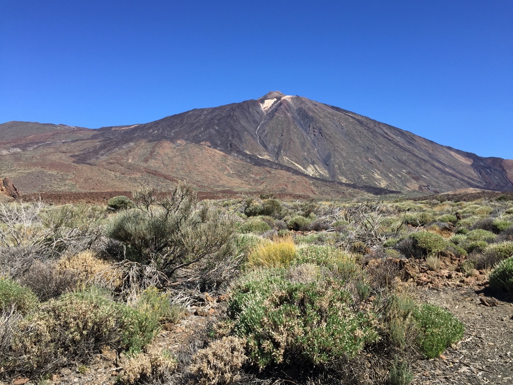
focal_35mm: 29
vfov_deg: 48.2
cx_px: 256
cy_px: 192
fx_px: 430
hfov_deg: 61.7
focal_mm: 4.15
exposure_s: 1/1464
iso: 32
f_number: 2.2
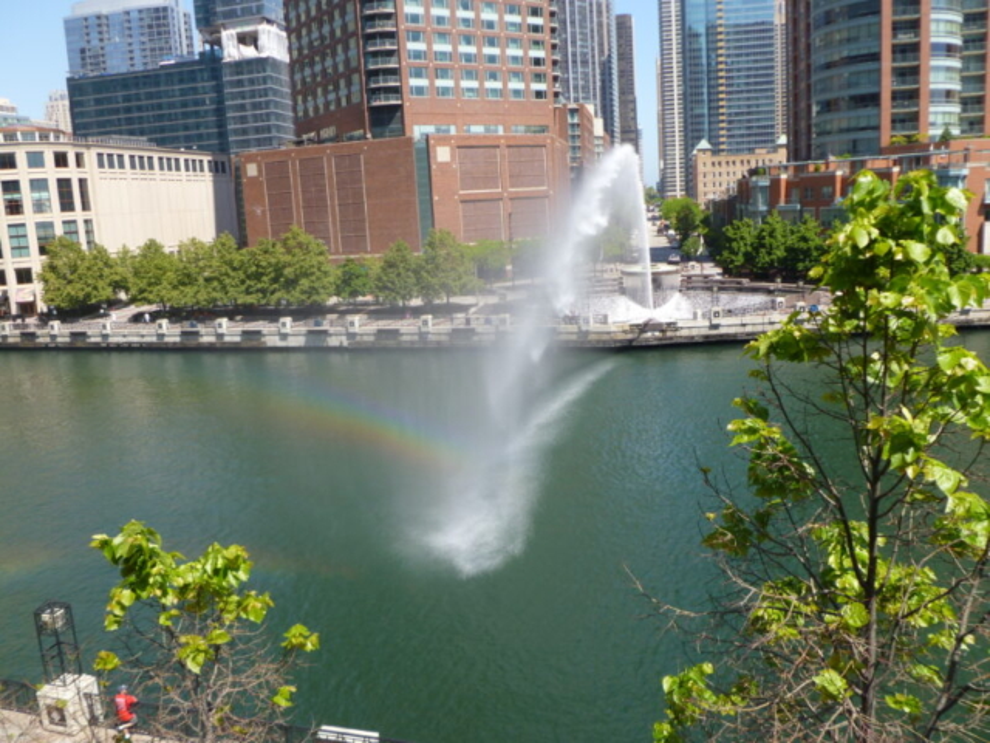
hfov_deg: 63.4
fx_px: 801
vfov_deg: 49.7
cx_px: 495
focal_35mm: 28
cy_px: 372
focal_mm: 5
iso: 80
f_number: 3.3
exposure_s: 1/400
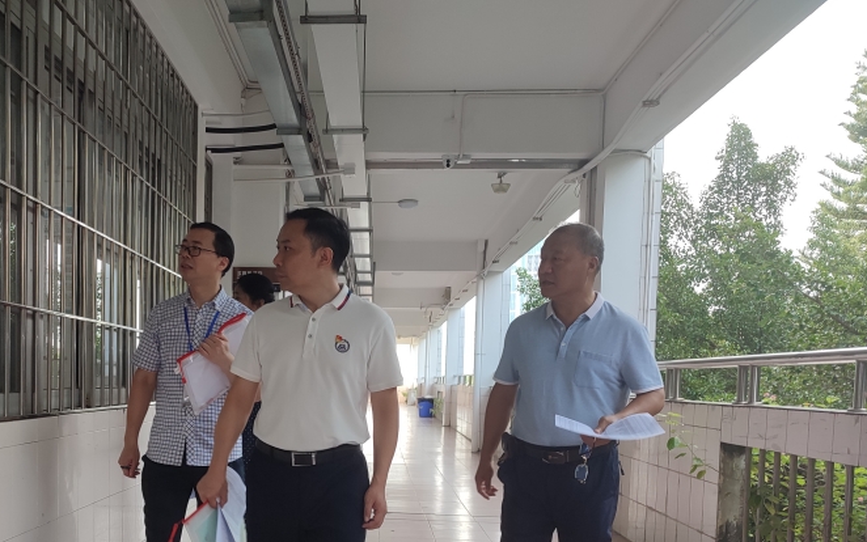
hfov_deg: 53.4
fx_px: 851
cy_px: 431
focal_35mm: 36
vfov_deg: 34.3
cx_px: 321
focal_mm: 5.96
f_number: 1.75
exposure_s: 1/83
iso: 50
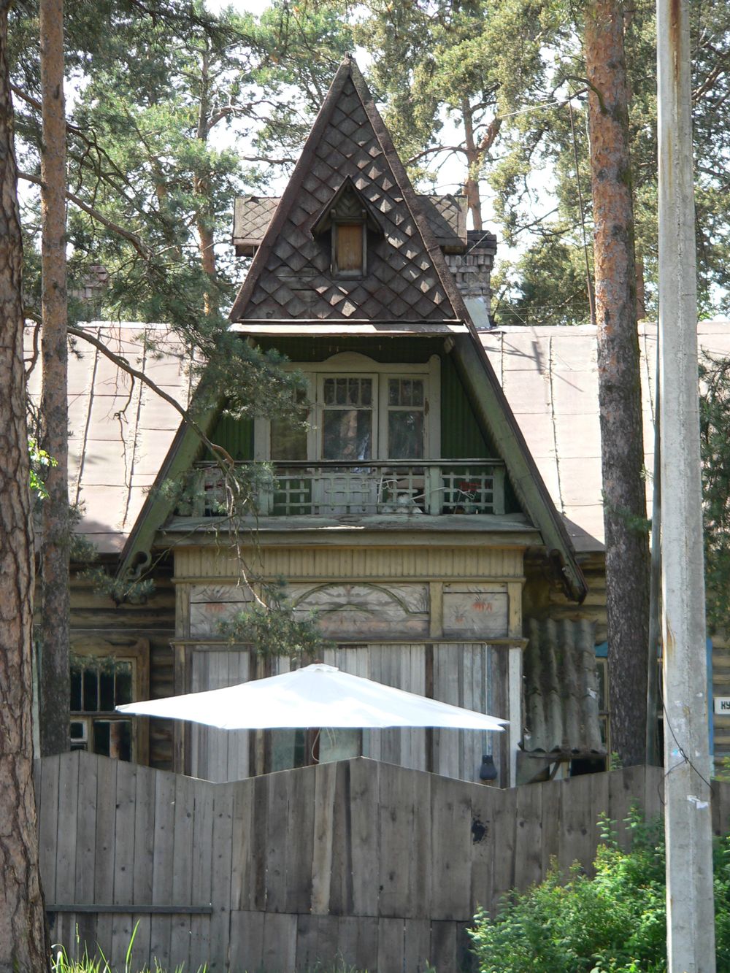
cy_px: 486
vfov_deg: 12.2
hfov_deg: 9.2
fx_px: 4554
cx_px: 365
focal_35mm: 162
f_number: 2.8
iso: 80
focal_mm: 27
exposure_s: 1/100
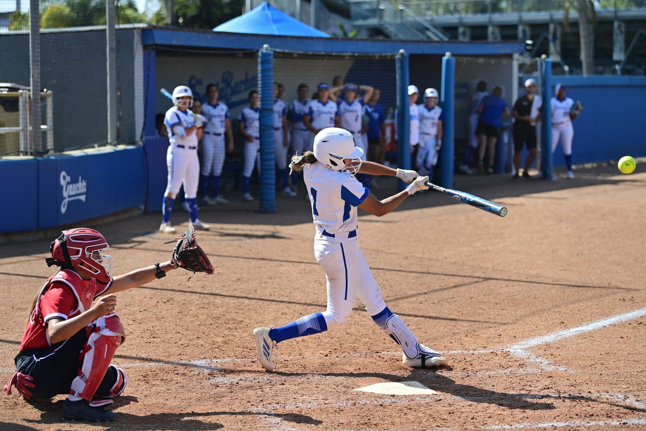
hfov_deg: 20.0
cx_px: 323
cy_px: 216
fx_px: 1830
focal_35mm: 102
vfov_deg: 13.4
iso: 500
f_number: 3.5
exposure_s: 1/5000
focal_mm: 102
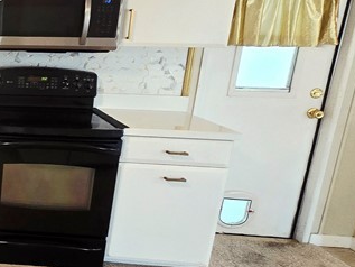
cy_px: 142
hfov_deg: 31.4
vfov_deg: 34.4
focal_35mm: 42
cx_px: -133
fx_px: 431
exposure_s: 1/60.2
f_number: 2.2
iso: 200
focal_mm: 2.2
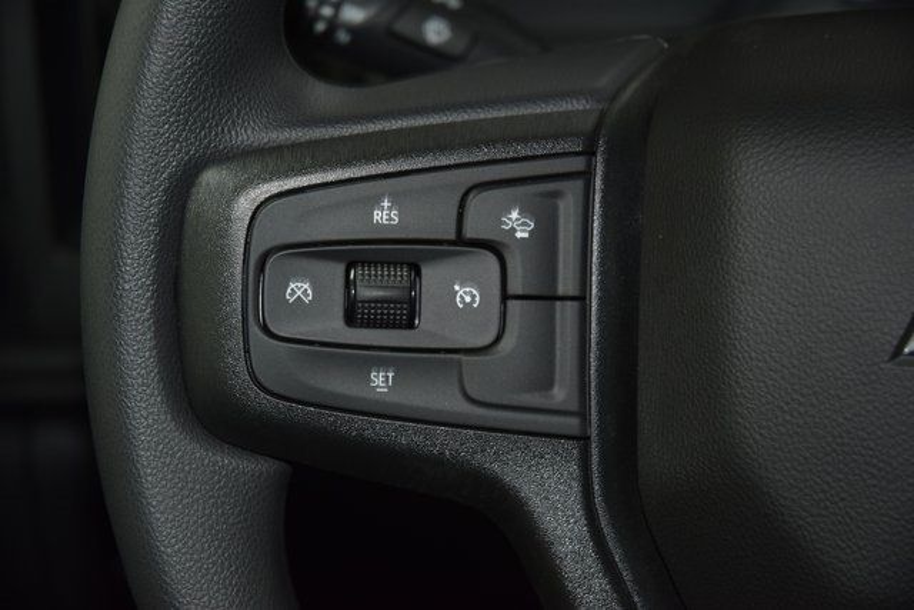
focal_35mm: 105
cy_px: 305
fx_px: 2666
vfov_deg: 13.0
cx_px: 457
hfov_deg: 19.5
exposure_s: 1/25
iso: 800
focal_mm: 70
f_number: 4.5
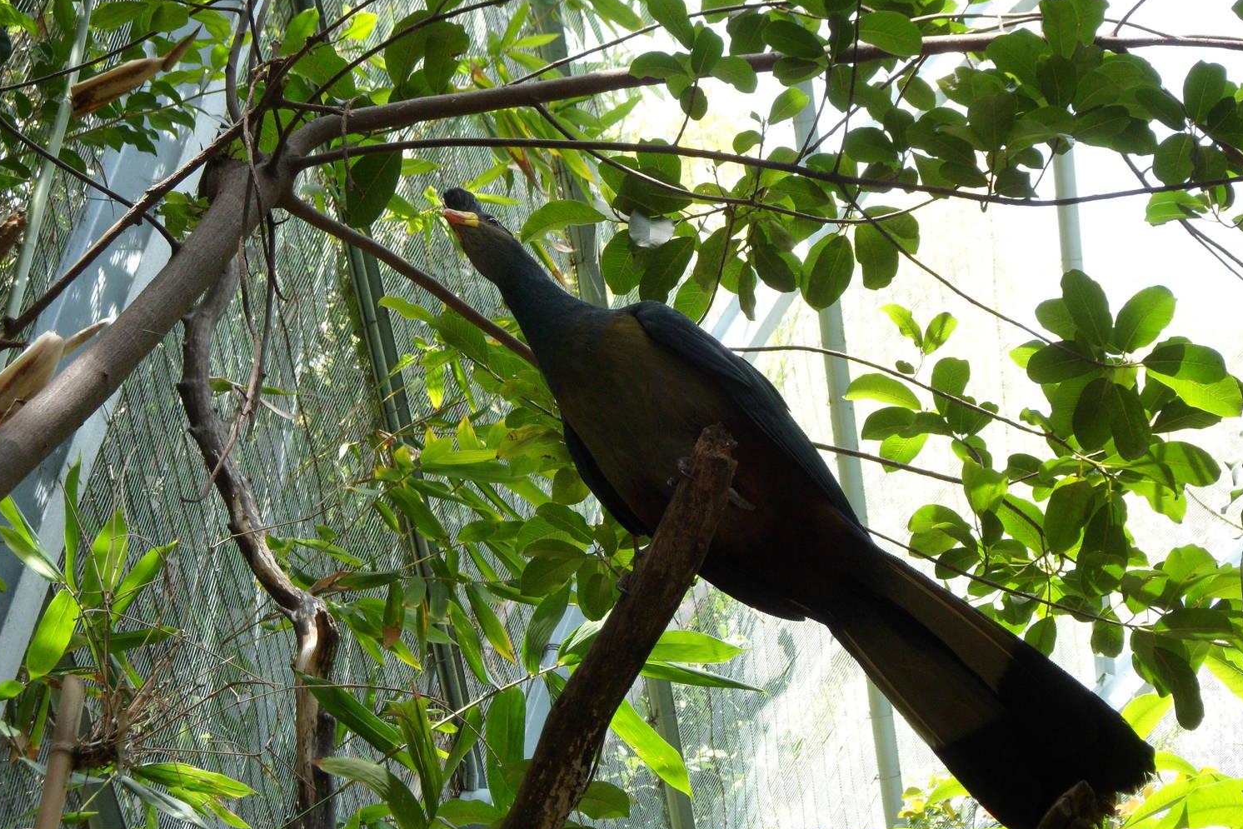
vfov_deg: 9.5
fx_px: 5007
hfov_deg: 14.2
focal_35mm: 145
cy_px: 442
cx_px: 659
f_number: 5.4
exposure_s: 1/45
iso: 120
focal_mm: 22.5
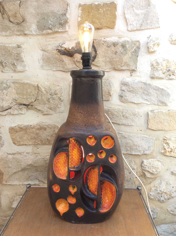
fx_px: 218
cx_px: 88
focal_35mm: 32
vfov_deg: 56.9
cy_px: 118
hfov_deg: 44.1
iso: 32
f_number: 2.4
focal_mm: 3.3
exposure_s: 1/152
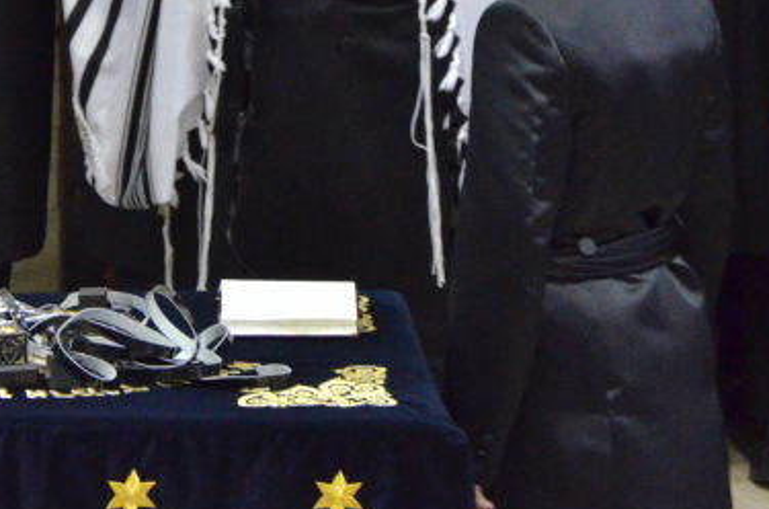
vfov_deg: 4.6
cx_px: 164
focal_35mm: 295
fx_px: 6286
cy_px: -45
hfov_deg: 7.0
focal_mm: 72
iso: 2500
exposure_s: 1/80
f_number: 5.6
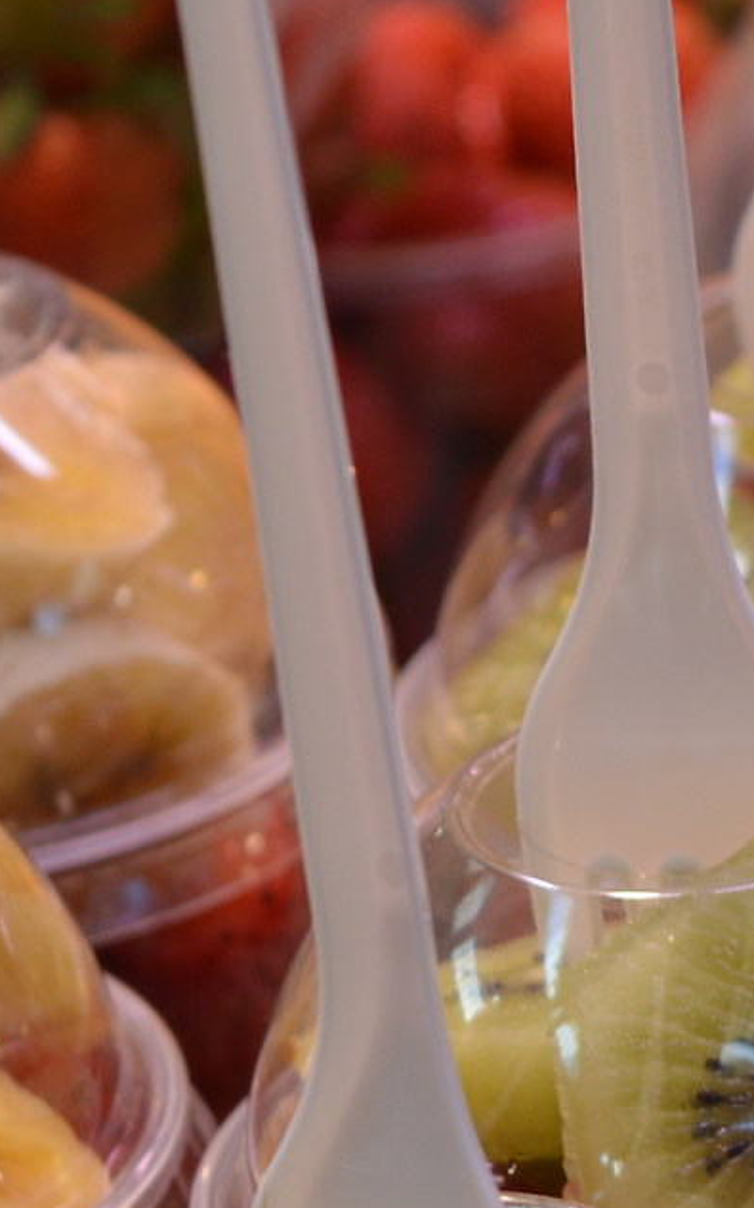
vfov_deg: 6.6
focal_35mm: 319
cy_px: 1290
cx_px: 1241
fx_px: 10498
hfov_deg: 4.1
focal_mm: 55
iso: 400
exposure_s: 1/100
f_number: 5.6
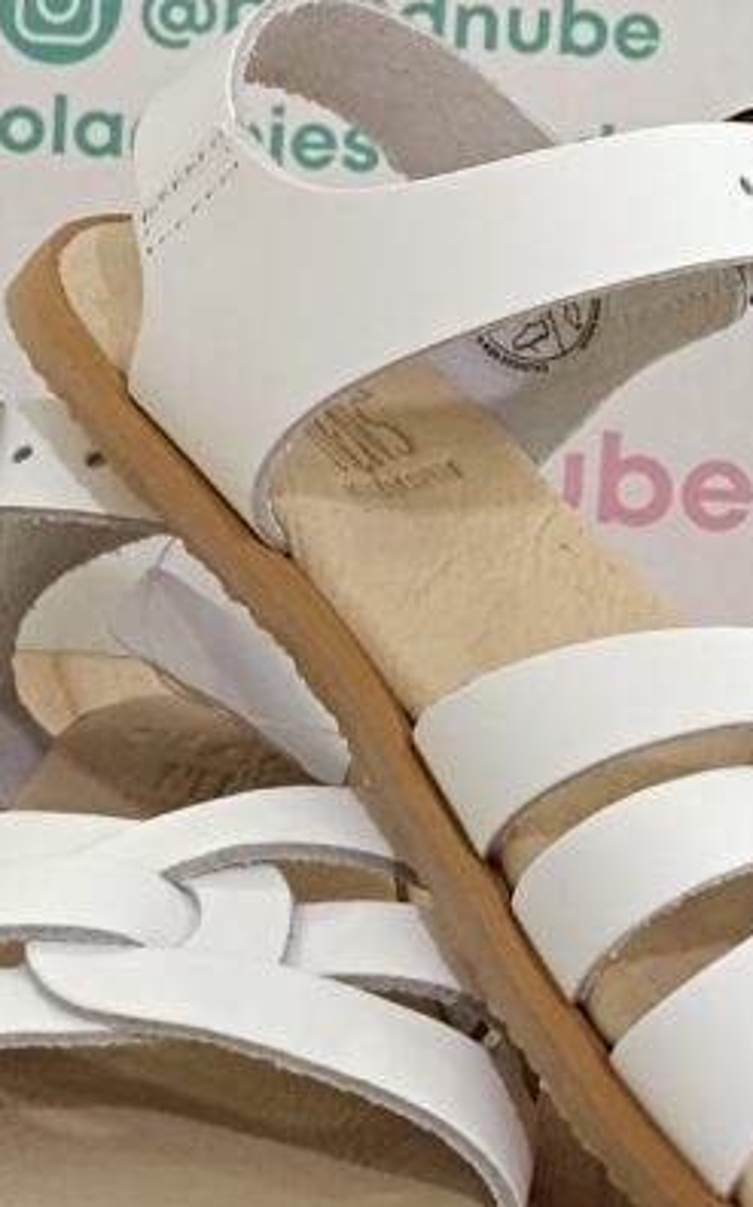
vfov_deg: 33.1
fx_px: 1973
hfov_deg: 21.6
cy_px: 251
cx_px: 329
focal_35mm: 60
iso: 463
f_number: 1.88
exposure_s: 1/101
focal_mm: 5.59
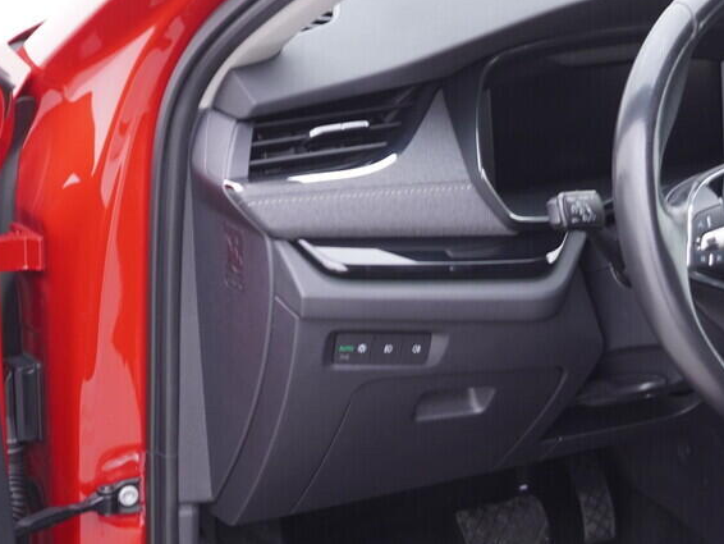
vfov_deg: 16.6
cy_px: 456
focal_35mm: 88
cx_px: 576
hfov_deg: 22.0
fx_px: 1841
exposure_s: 1/40
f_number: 2.8
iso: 250
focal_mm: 24
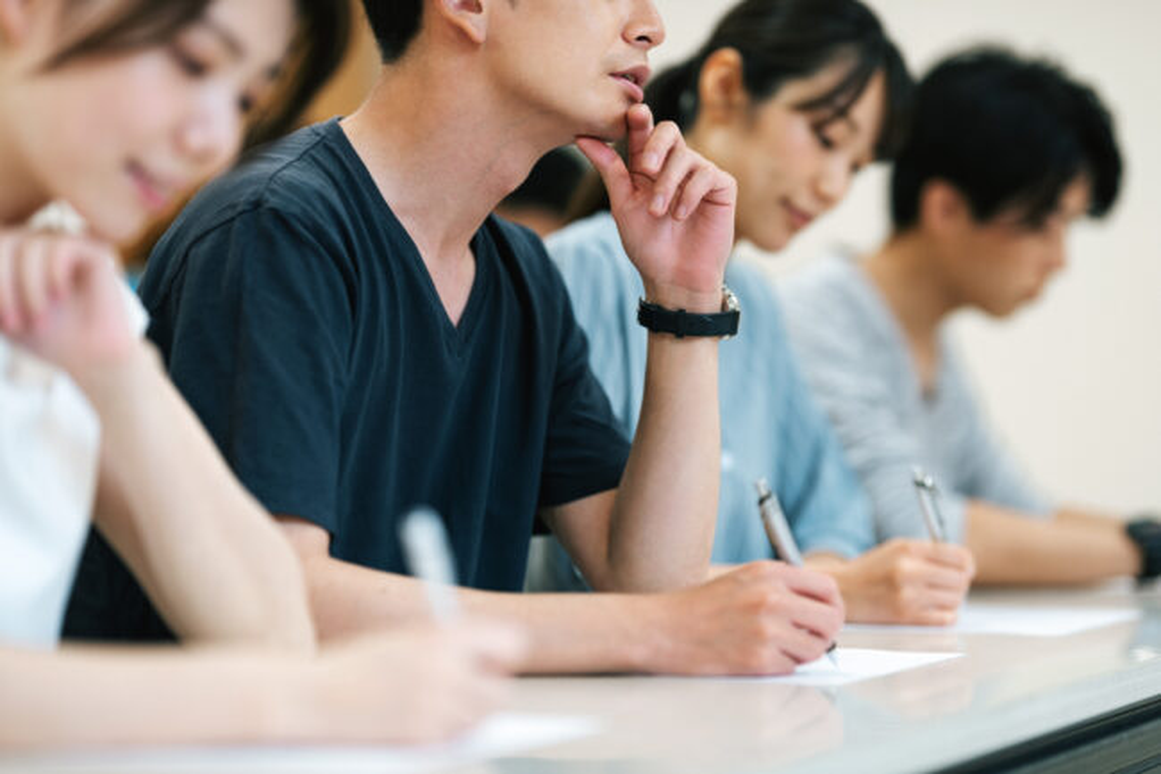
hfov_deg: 19.5
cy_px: 387
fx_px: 3385
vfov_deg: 13.0
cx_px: 580
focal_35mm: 105
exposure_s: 1/200
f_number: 1.8
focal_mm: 105
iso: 250
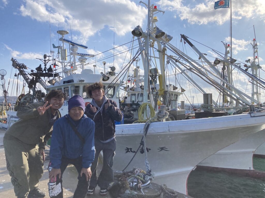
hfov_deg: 63.4
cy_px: 99
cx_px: 132
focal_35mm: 28
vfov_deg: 49.7
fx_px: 214
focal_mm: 3.99
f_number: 1.8
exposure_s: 1/3205
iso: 25
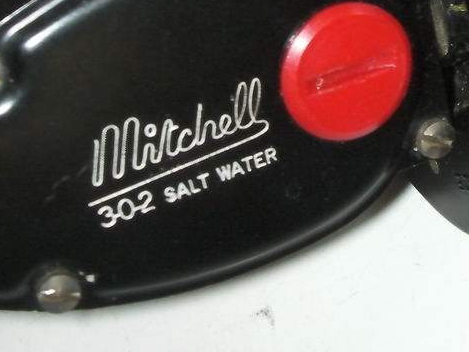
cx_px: 336
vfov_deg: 17.9
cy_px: 16
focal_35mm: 81
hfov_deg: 23.9
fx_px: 1098
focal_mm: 6.3
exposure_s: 1/30
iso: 200
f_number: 5.6
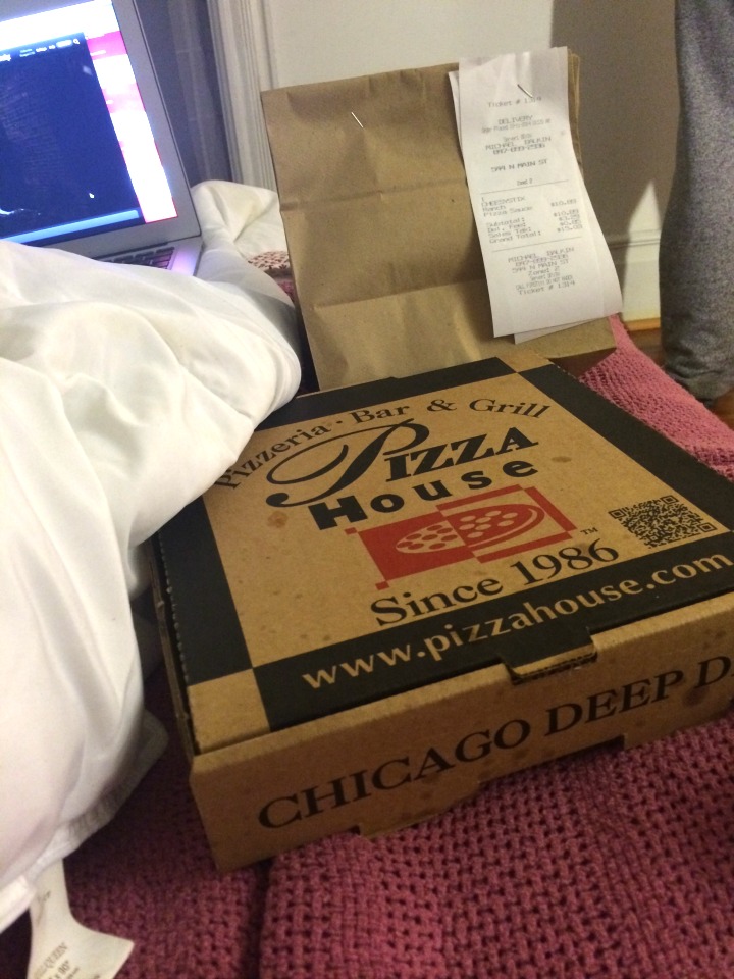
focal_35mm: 30
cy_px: 490
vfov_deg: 60.0
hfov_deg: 46.8
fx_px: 848
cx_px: 367
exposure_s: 1/15
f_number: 2.2
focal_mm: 4.12
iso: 320
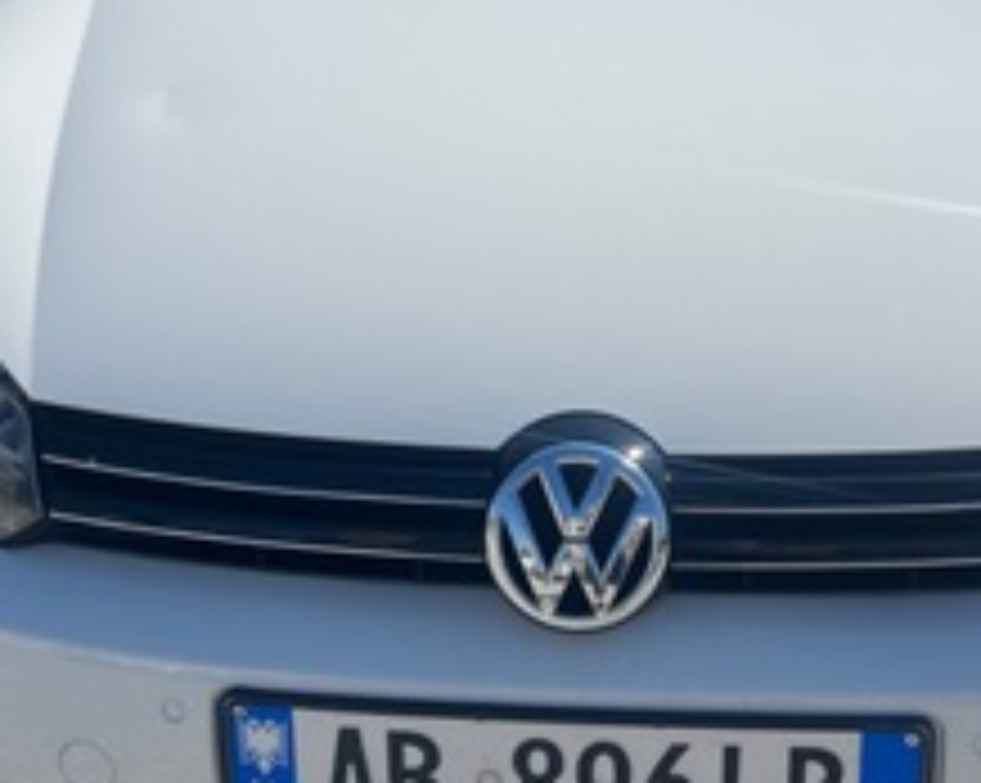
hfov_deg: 43.3
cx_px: 652
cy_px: 333
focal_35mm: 42
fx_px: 1218
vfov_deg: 35.6
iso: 50
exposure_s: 1/7463
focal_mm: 5.7
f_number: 1.5
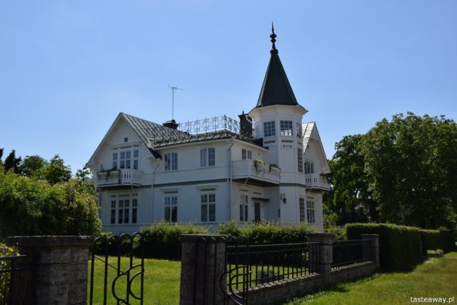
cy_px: 152
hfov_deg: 53.1
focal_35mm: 36
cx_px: 228
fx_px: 457
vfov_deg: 36.9
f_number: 5
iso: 100
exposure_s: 1/1000
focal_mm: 24
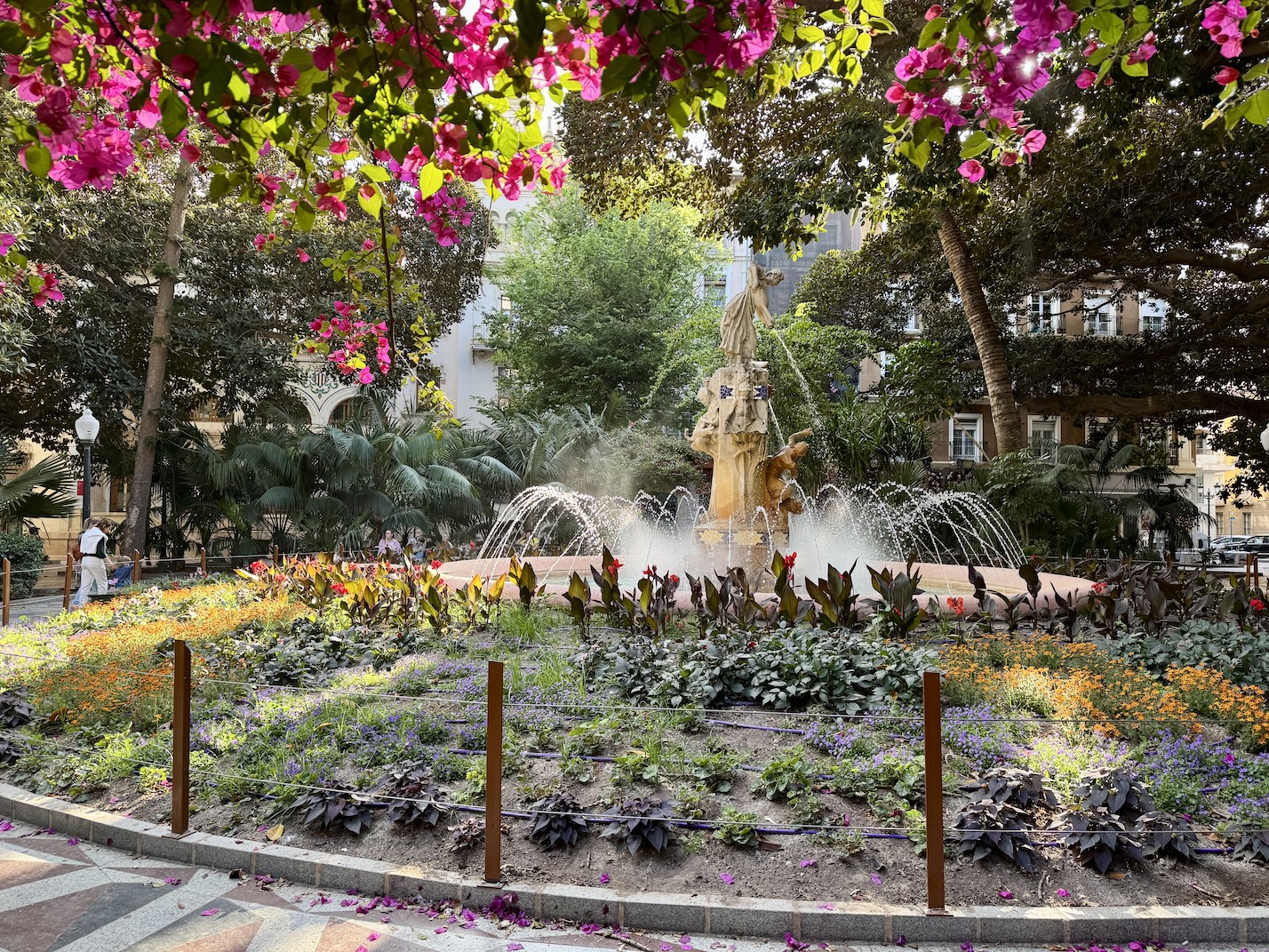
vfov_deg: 56.8
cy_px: 476
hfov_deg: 71.6
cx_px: 634
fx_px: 880
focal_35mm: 24
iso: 64
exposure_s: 1/121
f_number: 1.78
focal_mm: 6.76
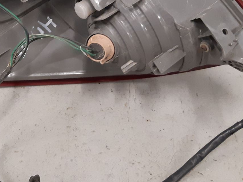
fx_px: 435
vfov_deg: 23.4
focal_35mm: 62
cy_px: 49
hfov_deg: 30.2
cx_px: 37
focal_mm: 3.93
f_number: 1.7
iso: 200
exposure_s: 1/50
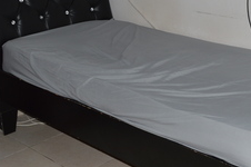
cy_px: 81
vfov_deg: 20.2
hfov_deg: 29.6
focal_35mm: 67
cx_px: 188
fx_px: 466
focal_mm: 22
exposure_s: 1/60
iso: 140
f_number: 8
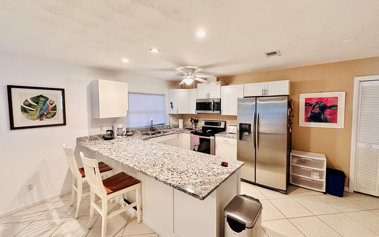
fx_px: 155
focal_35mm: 15
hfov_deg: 101.5
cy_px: 114
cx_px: 191
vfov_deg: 74.8
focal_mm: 2.22
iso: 250
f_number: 2.2
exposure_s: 1/60
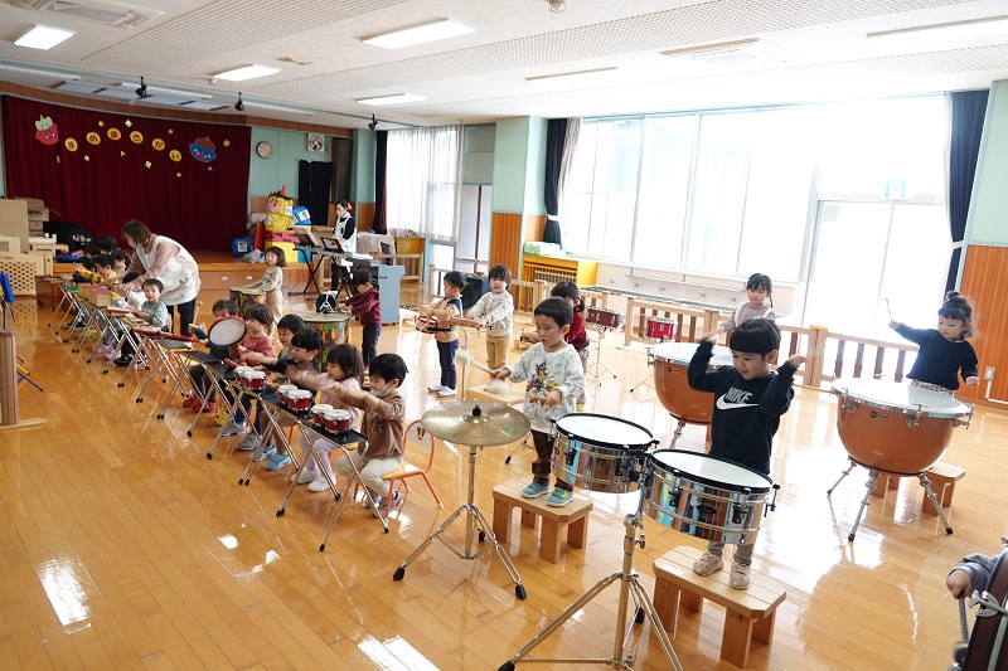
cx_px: 504
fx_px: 672
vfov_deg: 53.1
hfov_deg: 73.8
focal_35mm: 24
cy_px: 336
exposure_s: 1/30
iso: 125
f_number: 2.4
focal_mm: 8.8
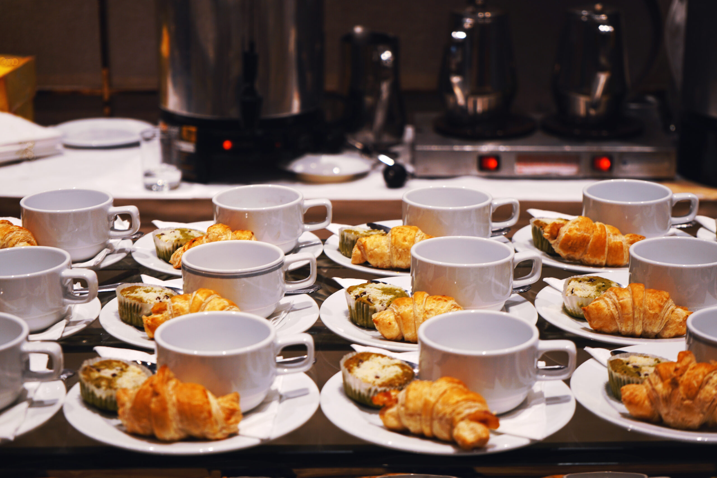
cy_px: 239
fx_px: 1394
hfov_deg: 28.8
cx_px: 358
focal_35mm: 70
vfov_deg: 19.5
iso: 100
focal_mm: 70
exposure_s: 1/20
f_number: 5.6
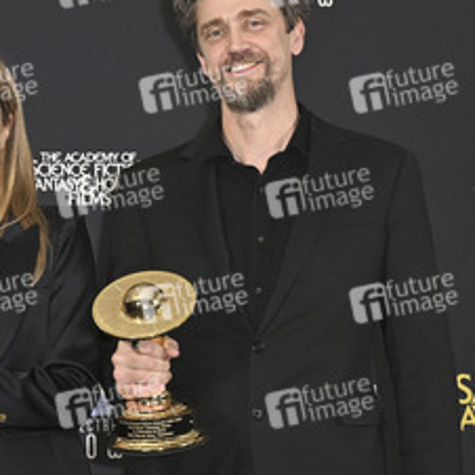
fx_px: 1630
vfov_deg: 16.6
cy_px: 246
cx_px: 138
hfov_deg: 16.5
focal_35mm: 105
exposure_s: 1/320
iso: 2000
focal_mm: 62
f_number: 5.6
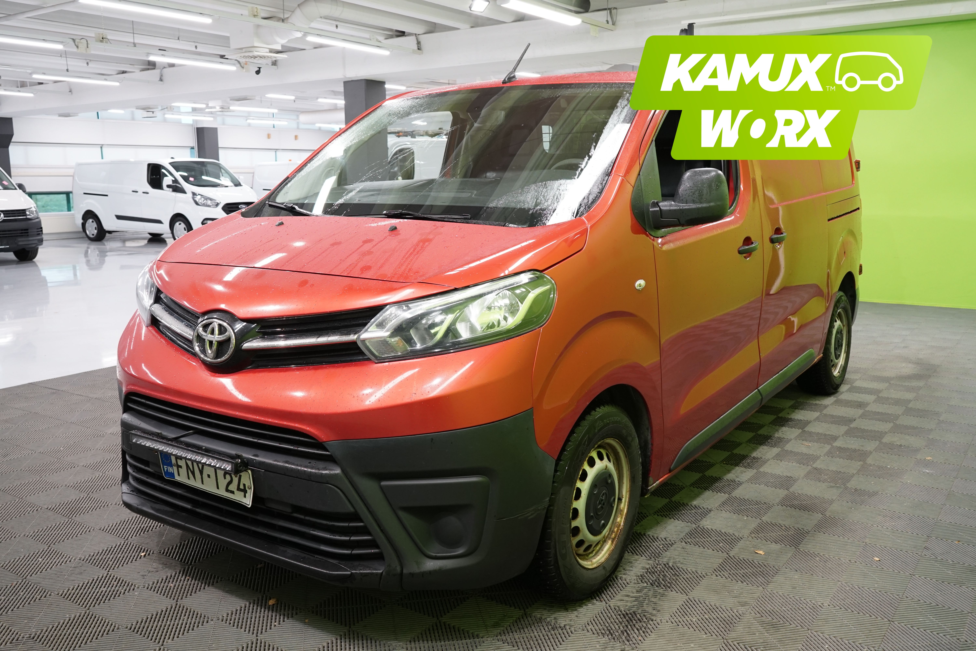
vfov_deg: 42.3
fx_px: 840
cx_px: 488
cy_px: 326
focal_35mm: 31
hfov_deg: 60.3
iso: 800
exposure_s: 1/30
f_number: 6.3
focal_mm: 31
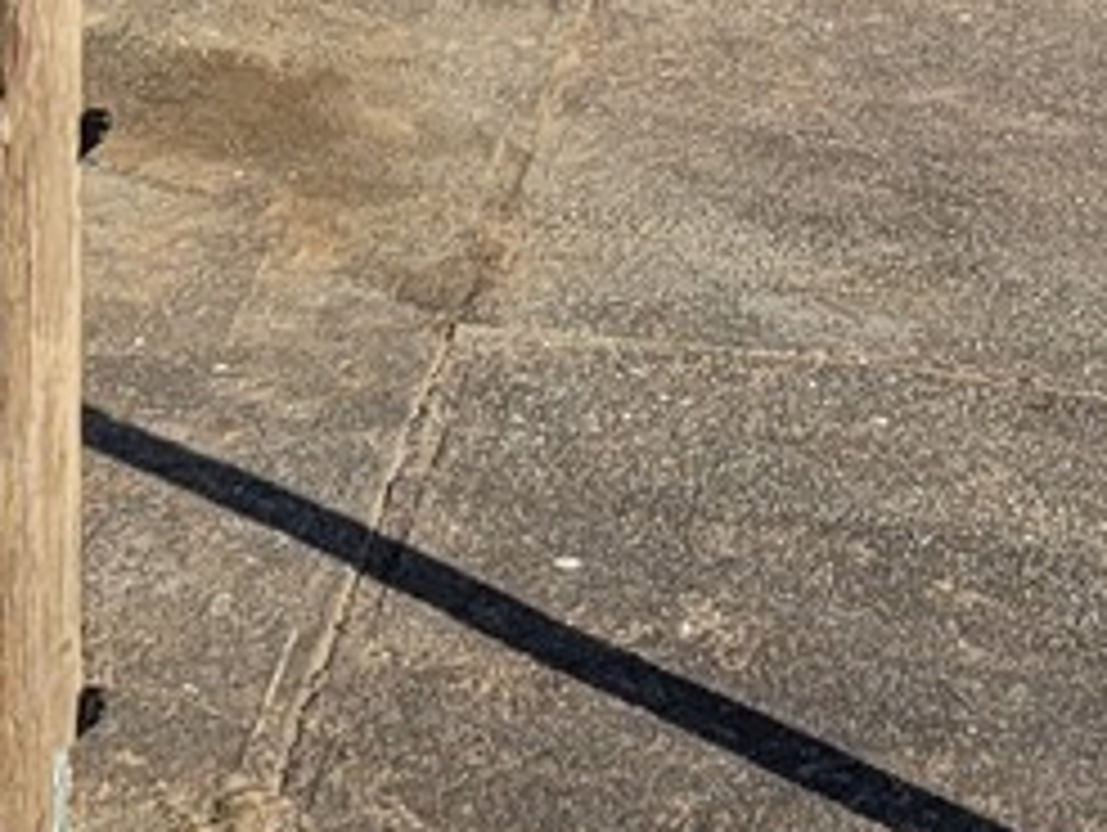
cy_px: -1448
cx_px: -27
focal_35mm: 169
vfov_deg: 7.9
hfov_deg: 11.6
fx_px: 5410
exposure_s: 1/1584
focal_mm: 5.4
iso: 40
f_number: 1.8
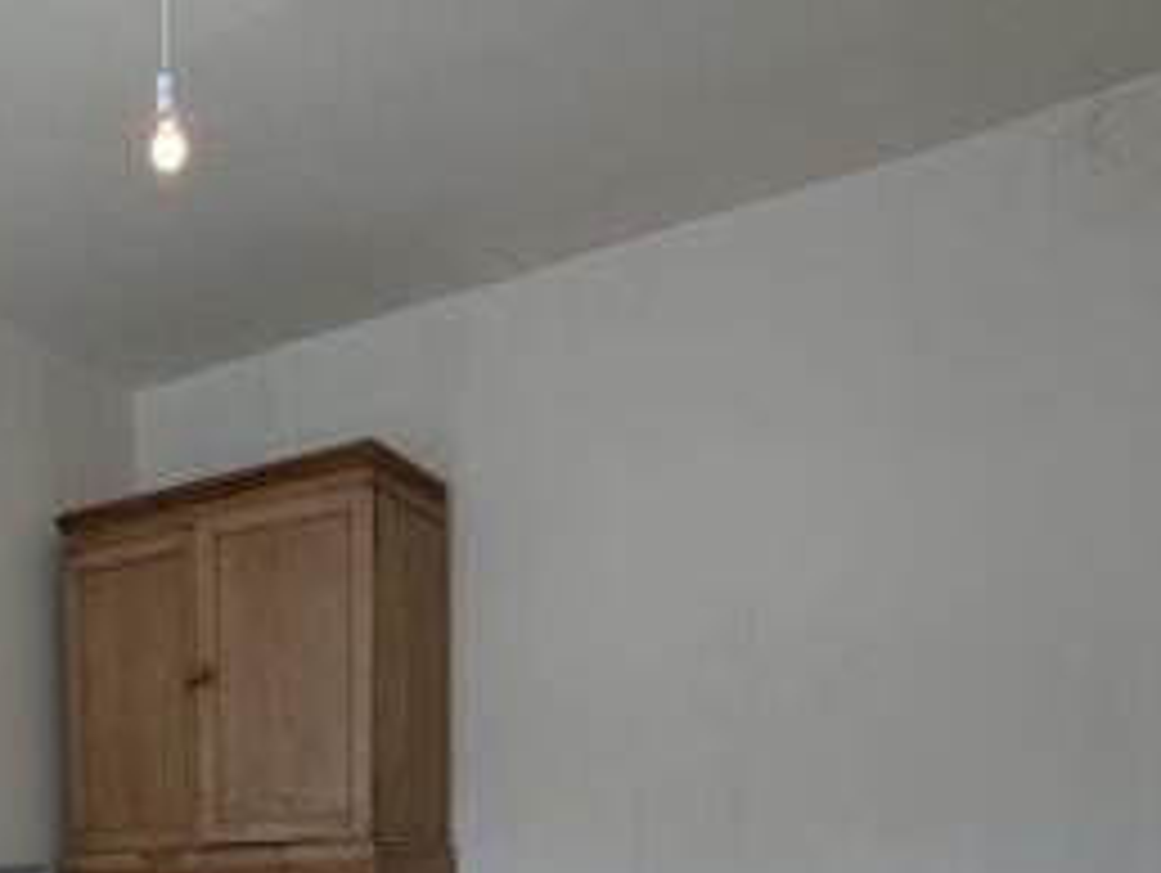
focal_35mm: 36
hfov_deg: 45.9
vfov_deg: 34.0
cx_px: 94
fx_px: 1209
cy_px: 979
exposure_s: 1/100
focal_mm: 2.35
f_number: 2.2
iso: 57
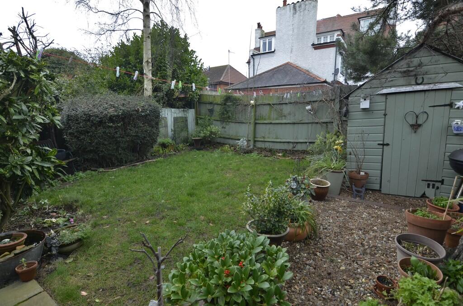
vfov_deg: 71.8
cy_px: 153
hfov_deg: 95.1
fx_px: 212
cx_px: 232
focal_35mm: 16
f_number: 5
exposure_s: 1/100
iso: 400
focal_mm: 11
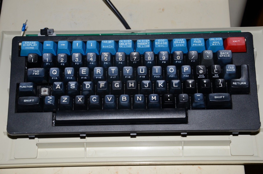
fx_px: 547
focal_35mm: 75
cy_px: 87
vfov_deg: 18.1
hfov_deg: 27.0
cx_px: 132
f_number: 5.6
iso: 320
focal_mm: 50
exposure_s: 1/60
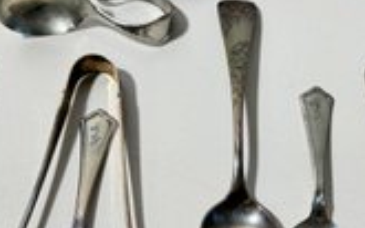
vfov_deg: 24.2
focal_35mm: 53
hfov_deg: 38.0
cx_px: 222
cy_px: 160
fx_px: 527
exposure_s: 1/397
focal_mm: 6.86
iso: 80
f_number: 1.78
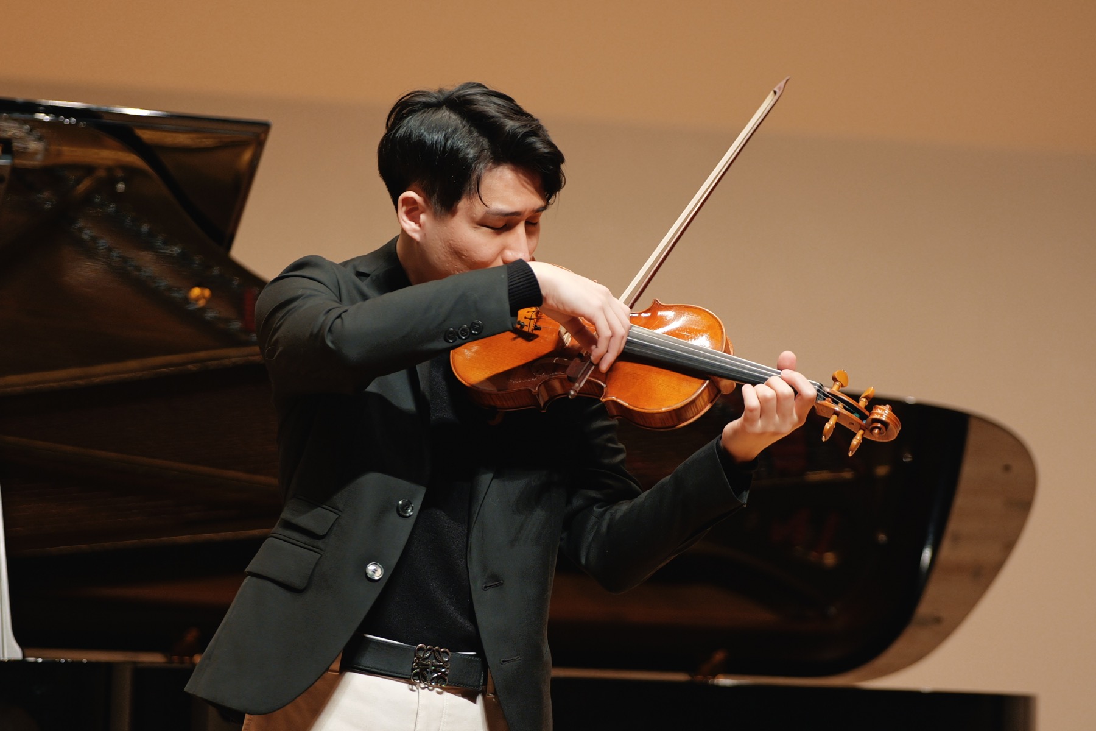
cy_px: 366
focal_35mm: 141
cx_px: 548
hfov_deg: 14.6
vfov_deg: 9.7
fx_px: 4292
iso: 400
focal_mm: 75
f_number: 2
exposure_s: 1/125
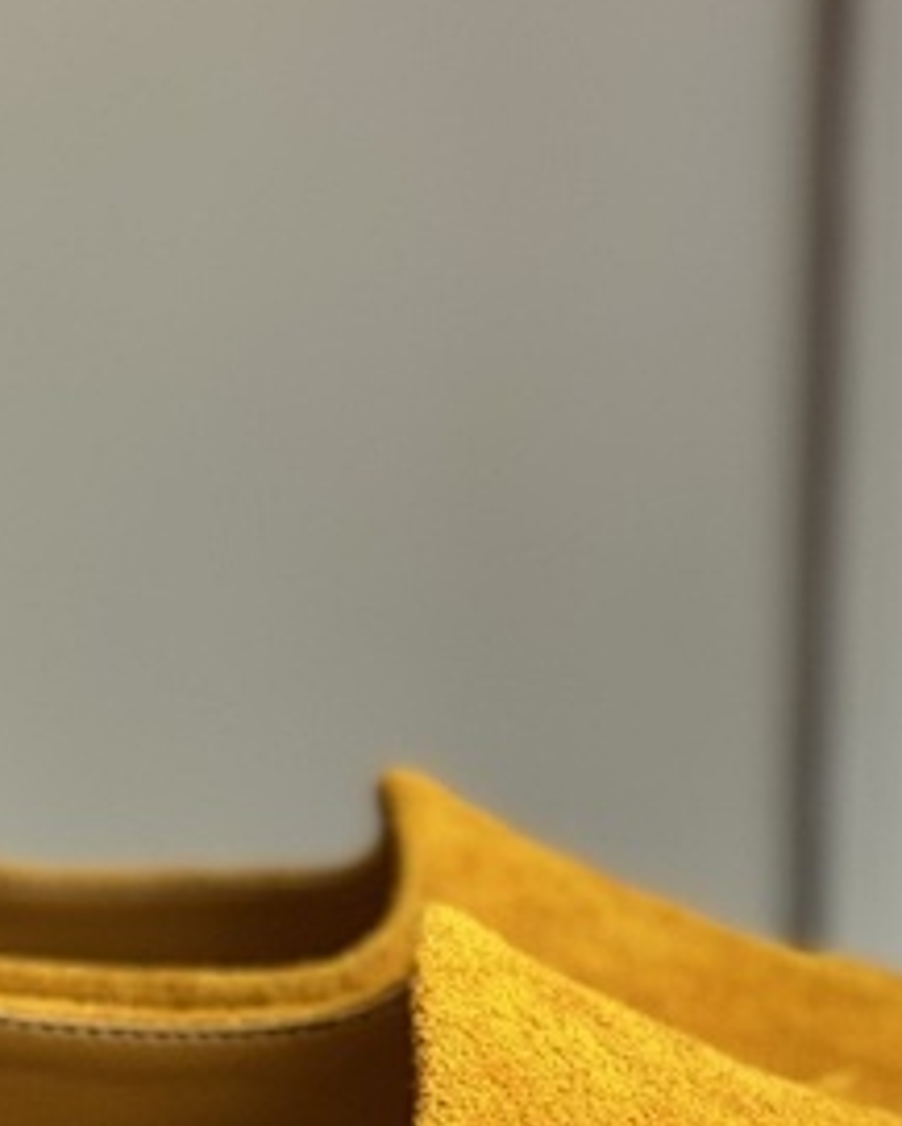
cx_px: 424
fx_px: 5003
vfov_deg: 12.6
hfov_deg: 10.3
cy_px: 1201
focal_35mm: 150
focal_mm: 6
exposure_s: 1/122
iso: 20
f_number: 2
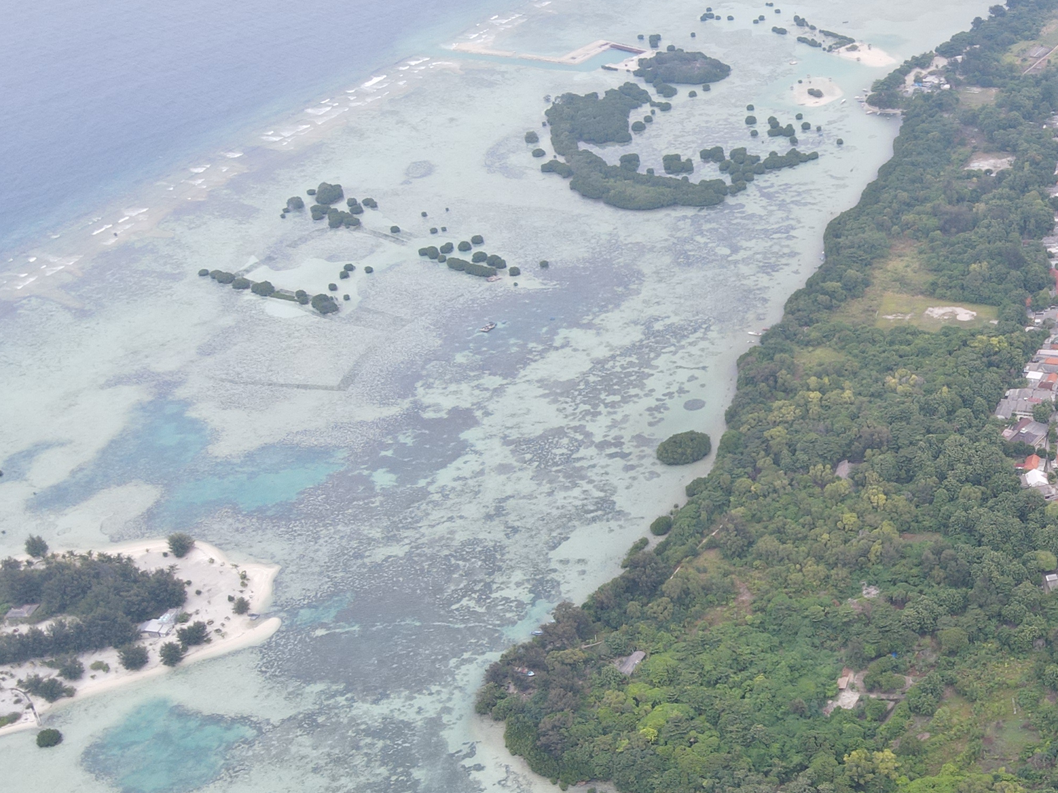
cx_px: 1029
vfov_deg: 30.2
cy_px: 484
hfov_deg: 36.2
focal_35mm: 48
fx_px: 1467
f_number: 2.8
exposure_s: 1/320
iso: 100
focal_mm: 4.5
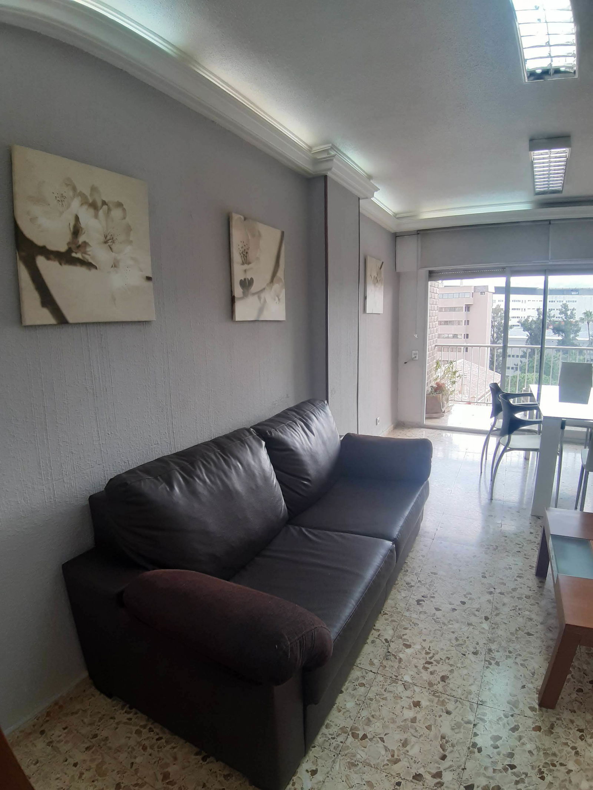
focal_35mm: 18
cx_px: 296
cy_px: 395
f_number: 2.4
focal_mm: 1.87
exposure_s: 1/50
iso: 64
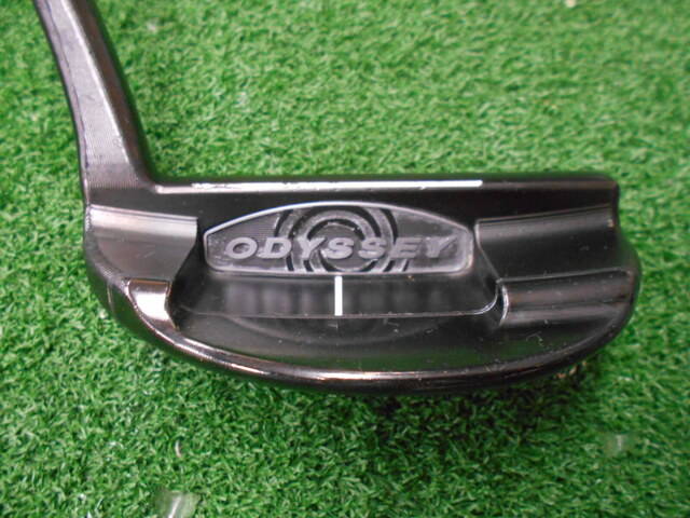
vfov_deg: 53.1
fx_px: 518
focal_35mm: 26
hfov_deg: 67.3
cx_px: 345
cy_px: 259
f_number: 3.2
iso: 800
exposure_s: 1/30
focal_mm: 4.6
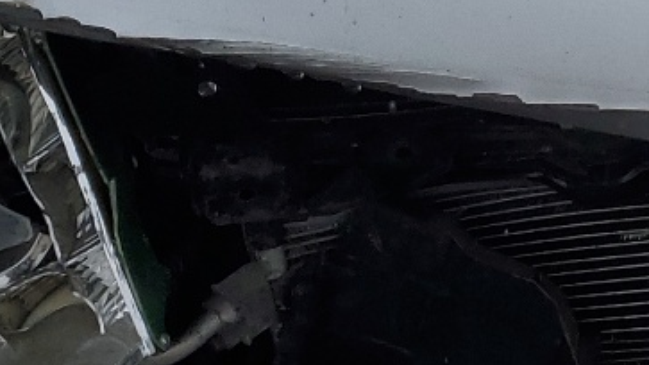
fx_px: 2151
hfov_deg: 15.7
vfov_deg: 9.5
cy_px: -107
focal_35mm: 125
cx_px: 994
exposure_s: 1/2500
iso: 50
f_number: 1.5
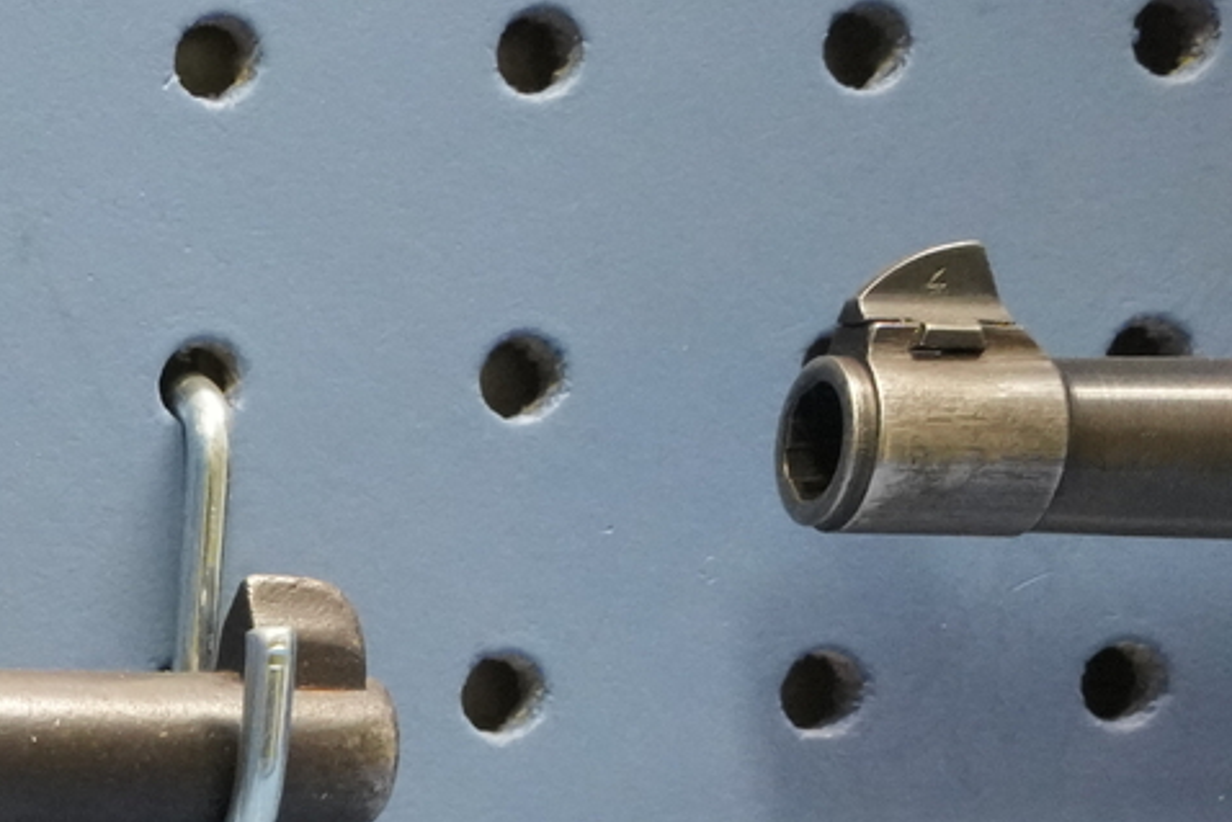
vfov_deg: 8.5
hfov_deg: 11.2
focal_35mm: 158
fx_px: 5408
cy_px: 1299
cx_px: -1549
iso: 6400
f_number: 9
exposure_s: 1/40
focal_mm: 35
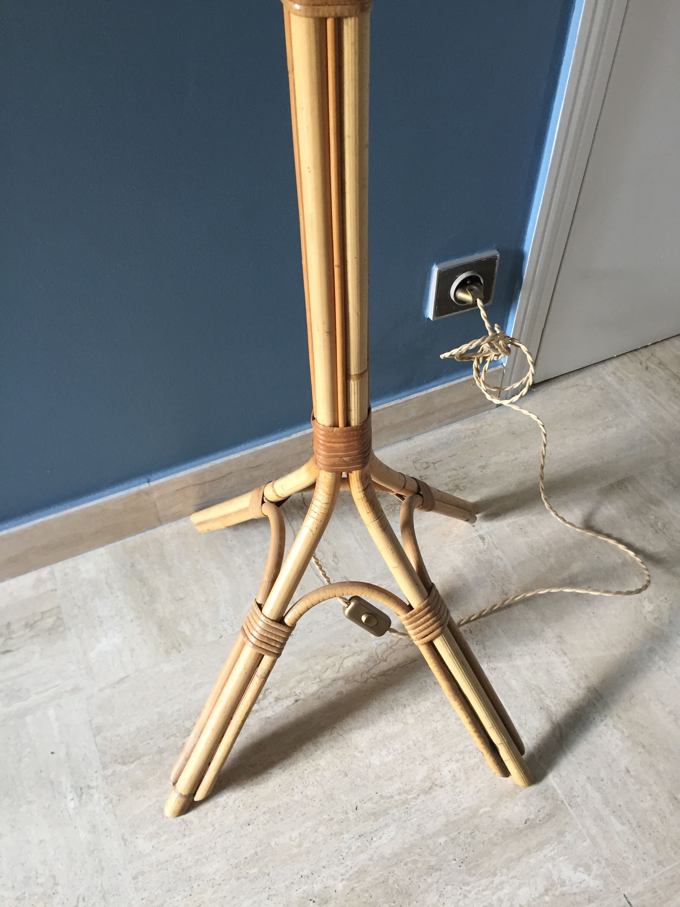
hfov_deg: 48.2
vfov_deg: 61.7
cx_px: 340
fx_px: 760
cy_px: 454
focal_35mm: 29
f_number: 2.2
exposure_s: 1/33
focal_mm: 4.15
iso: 125
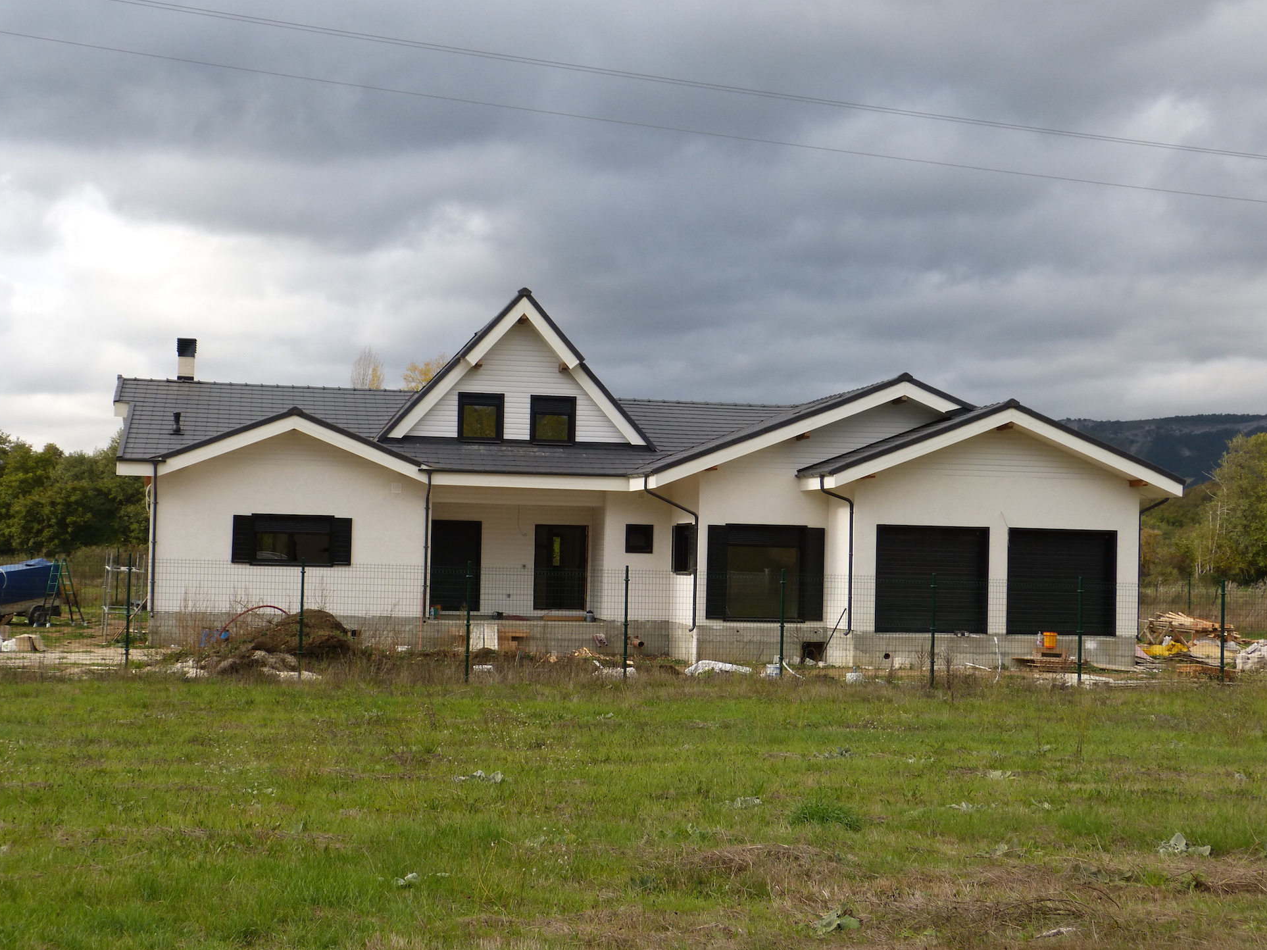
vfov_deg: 27.0
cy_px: 477
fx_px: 1976
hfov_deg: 35.5
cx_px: 637
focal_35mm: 54
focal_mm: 9.2
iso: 100
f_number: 4
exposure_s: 1/250
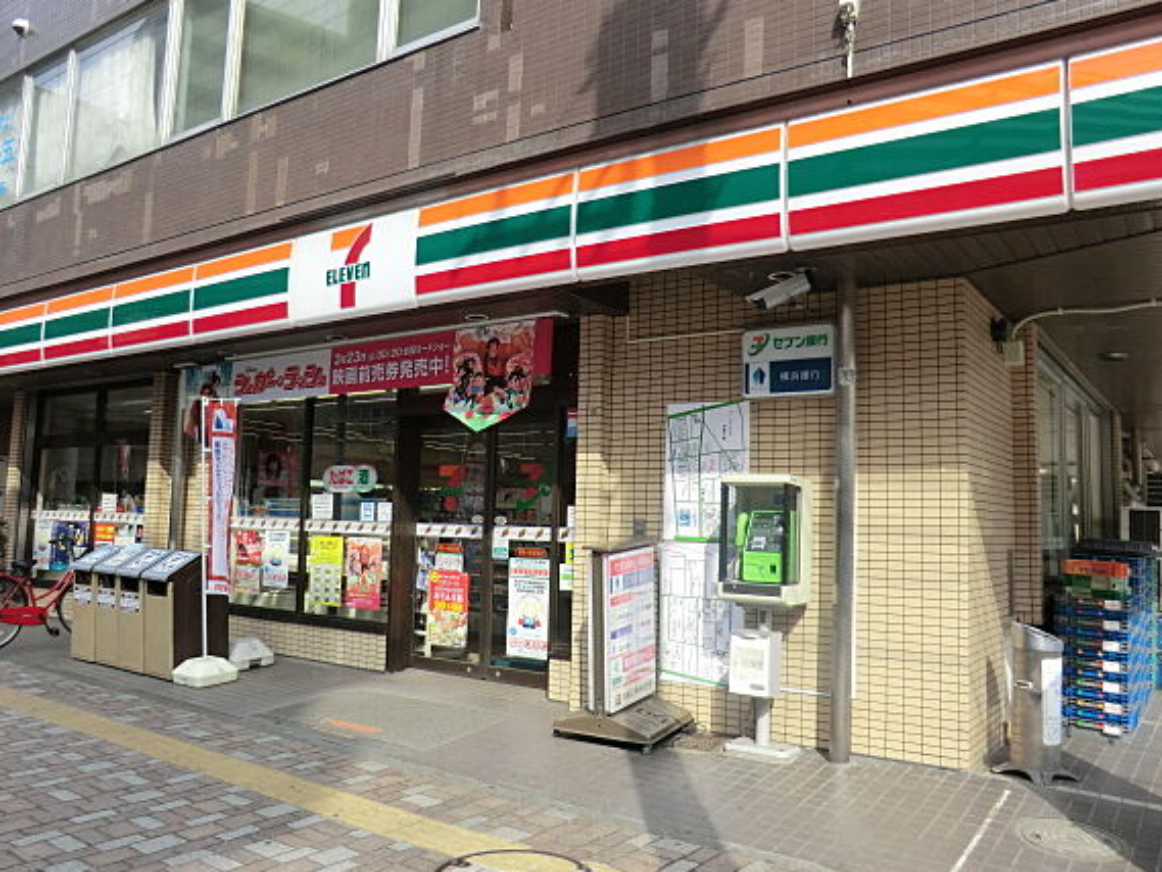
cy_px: 435
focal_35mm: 27
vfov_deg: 51.4
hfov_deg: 65.3
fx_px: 907
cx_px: 584
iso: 80
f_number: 3.2
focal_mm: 4.3
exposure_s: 1/320
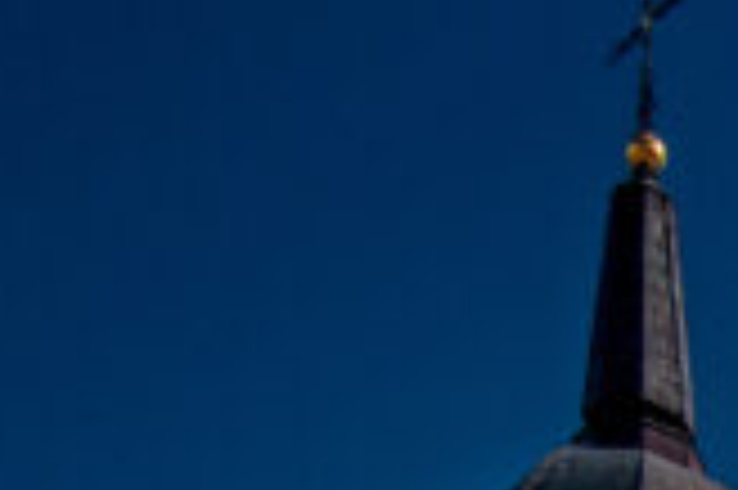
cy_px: 1380
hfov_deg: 11.1
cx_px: 1696
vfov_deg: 7.7
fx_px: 3259
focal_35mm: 159
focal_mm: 17
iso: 200
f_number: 7.1
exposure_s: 1/320
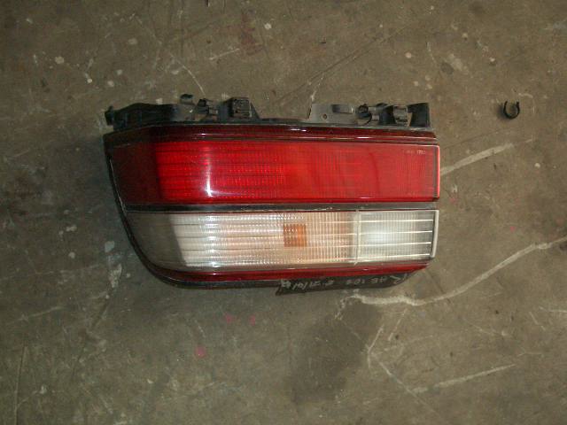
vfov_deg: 35.1
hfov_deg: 45.8
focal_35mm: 41
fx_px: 672
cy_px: 212
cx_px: 284
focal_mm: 6.8
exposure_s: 1/60
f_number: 2.8
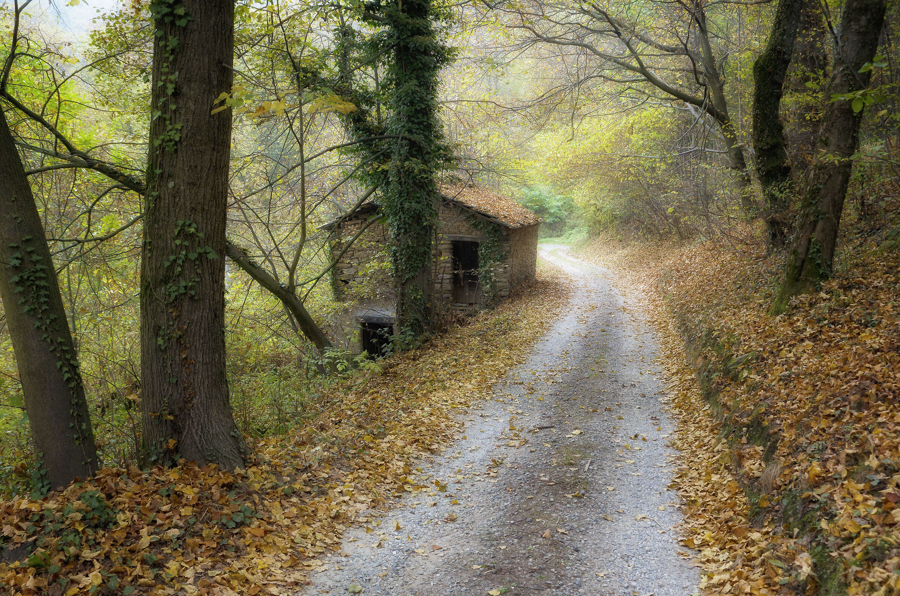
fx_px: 773
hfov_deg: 60.4
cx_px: 450
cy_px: 298
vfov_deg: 42.2
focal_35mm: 31
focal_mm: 21
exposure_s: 1/20
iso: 400
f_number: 5.6
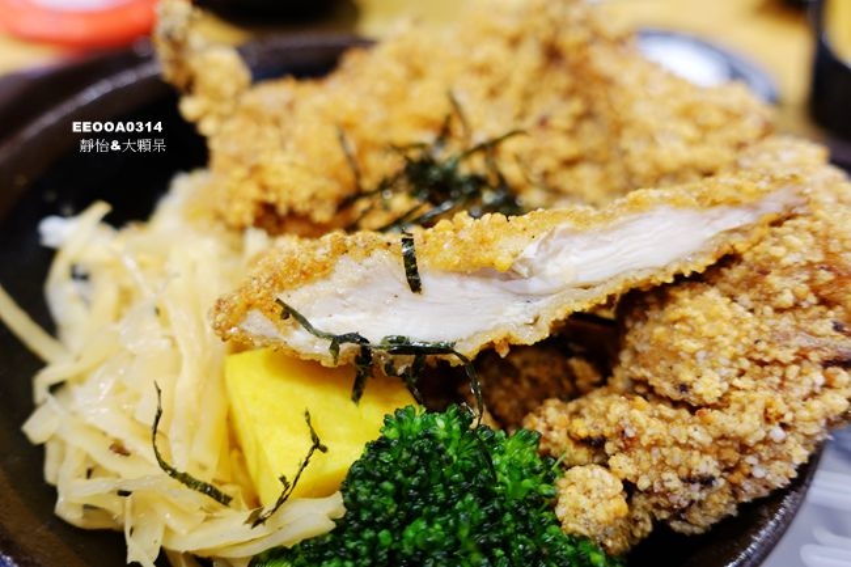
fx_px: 614
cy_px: 284
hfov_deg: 69.4
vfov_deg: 49.5
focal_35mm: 26
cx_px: 426
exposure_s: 1/30
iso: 125
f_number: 2.2
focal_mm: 9.61
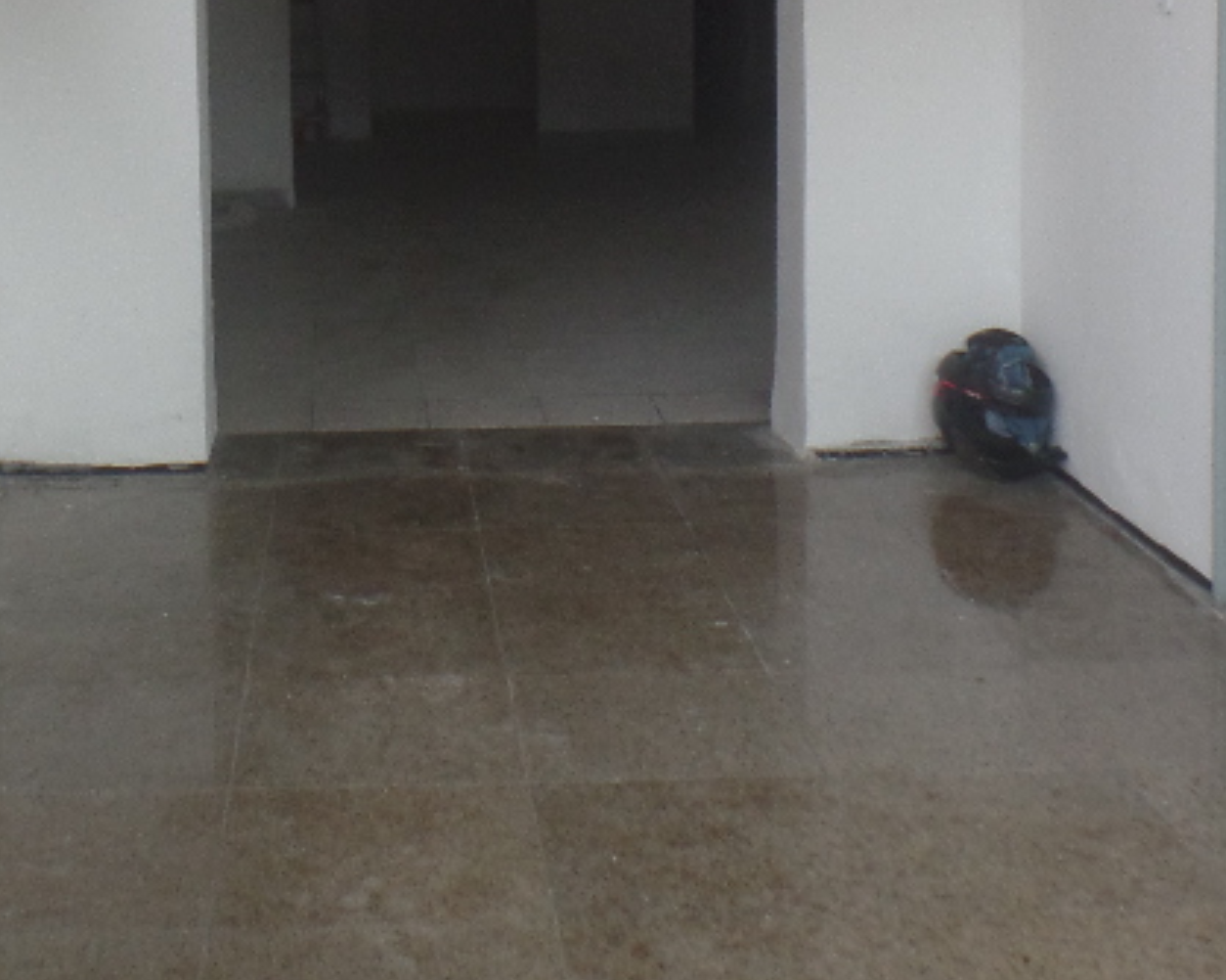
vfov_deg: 26.5
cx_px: 399
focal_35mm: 55
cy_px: 73
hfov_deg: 33.8
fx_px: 1995
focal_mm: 4.1
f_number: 2.8
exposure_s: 1/30
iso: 160
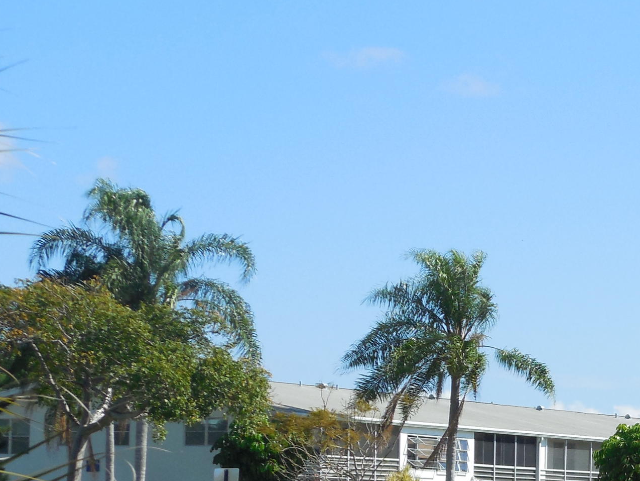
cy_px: 470
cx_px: 746
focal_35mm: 167
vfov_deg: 8.8
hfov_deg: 11.6
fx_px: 3088
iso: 125
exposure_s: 1/800
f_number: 4.4
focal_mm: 12.6
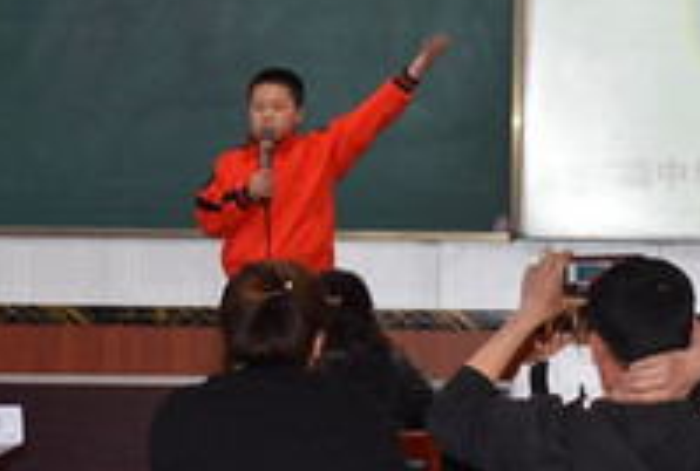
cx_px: 468
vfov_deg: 9.7
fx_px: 2789
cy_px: 251
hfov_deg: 14.3
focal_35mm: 143
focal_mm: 38
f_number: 5
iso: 800
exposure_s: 1/100
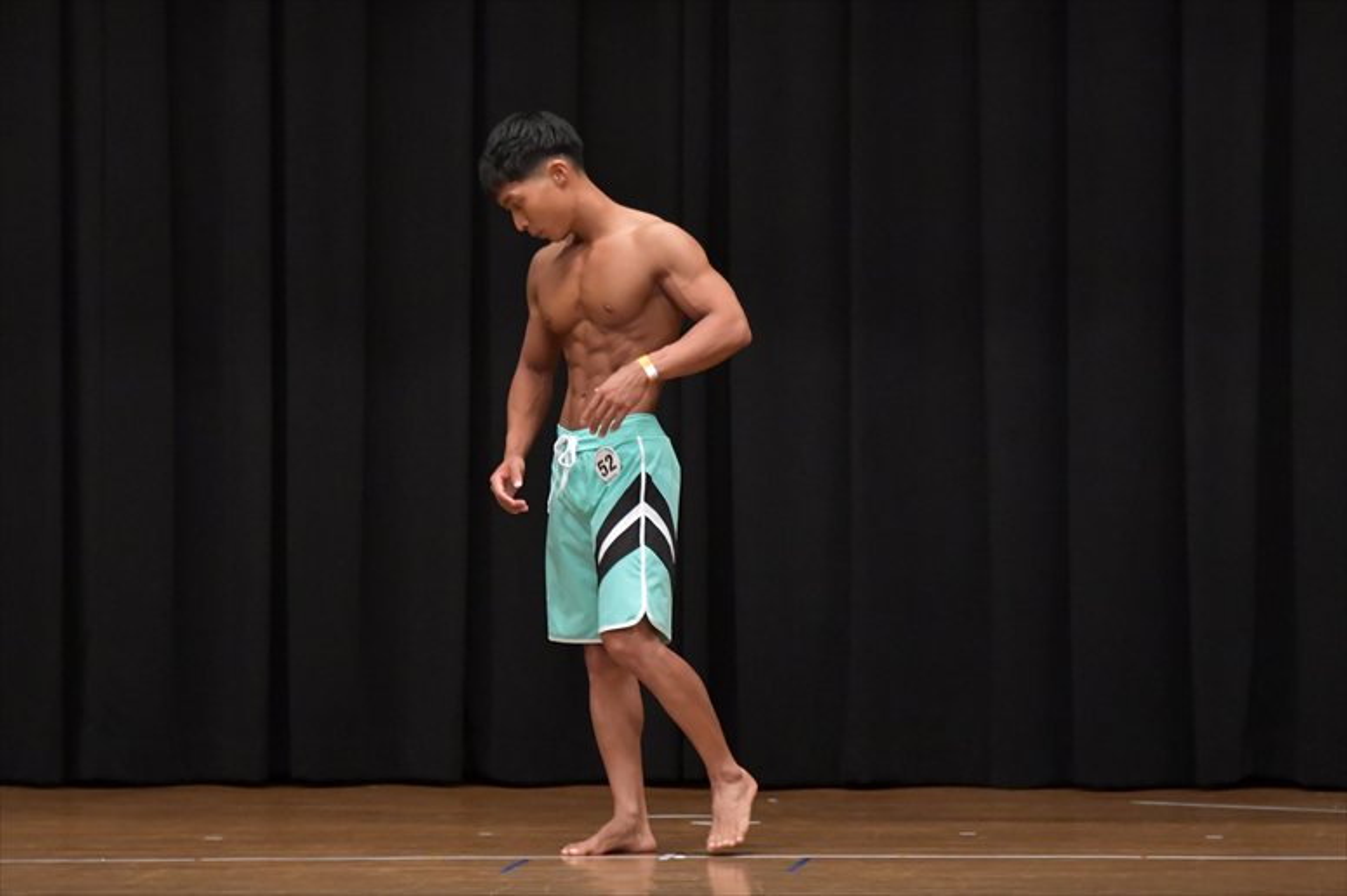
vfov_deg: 5.4
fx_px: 9537
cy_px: 448
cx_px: 674
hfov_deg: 8.1
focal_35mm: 255
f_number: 5.6
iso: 6400
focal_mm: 170
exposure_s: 1/400
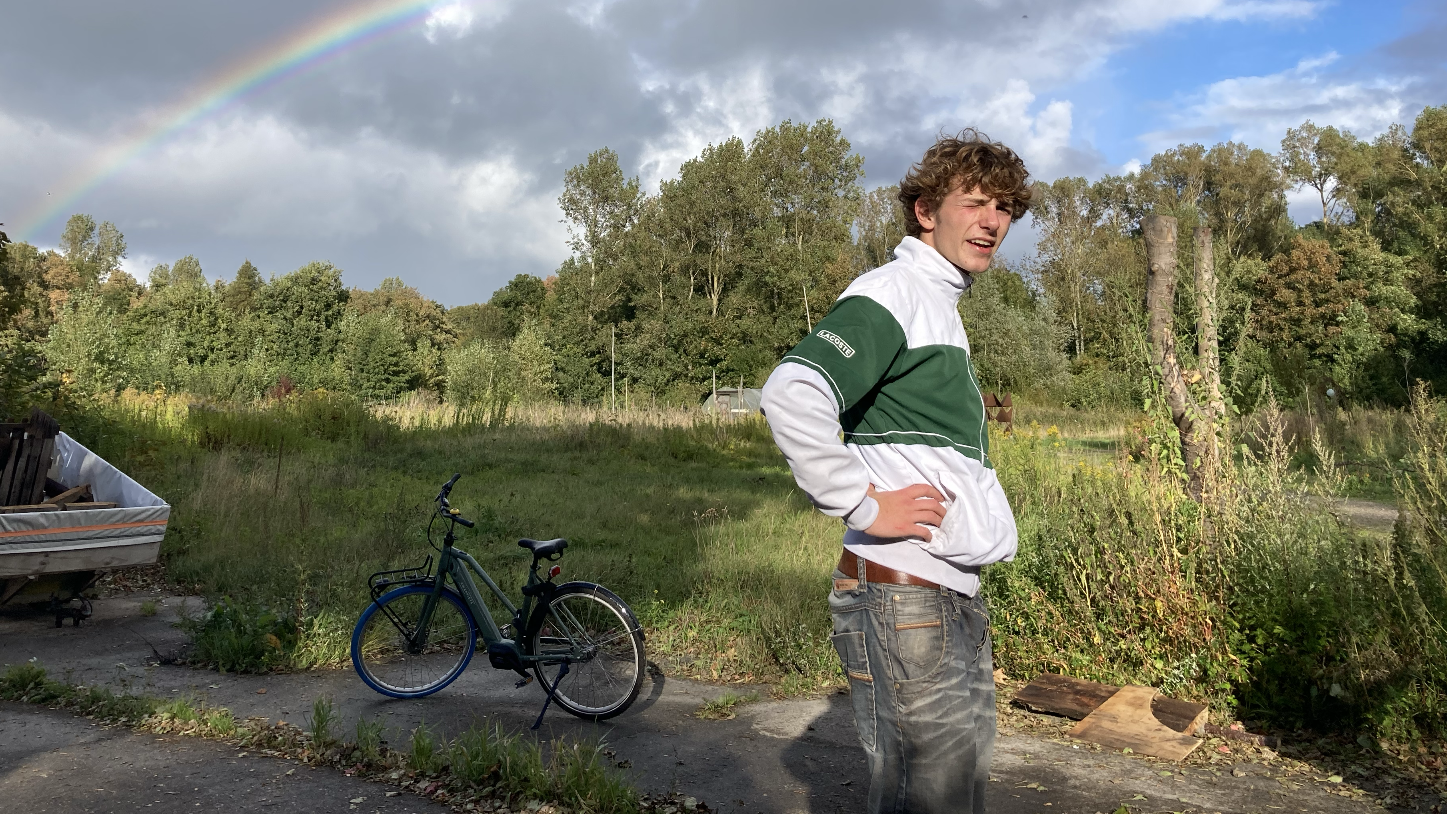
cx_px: 664
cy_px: 213
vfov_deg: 34.0
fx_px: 1305
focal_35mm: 34
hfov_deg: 57.9
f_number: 1.8
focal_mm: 3.99
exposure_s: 1/2000
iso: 20
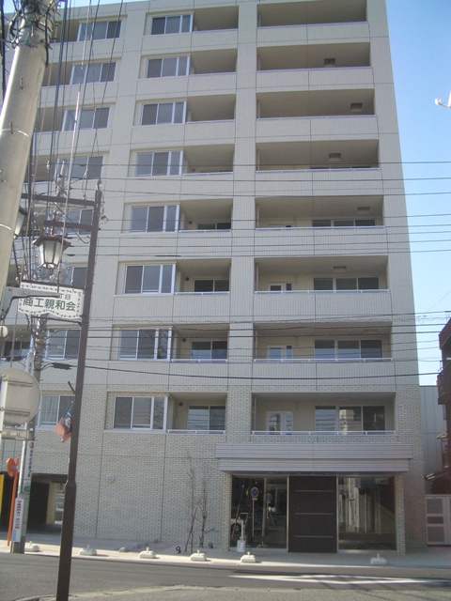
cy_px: 300
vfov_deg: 52.6
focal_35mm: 35
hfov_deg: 40.7
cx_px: 226
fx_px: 608
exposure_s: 1/500
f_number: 4.3
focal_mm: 5.8
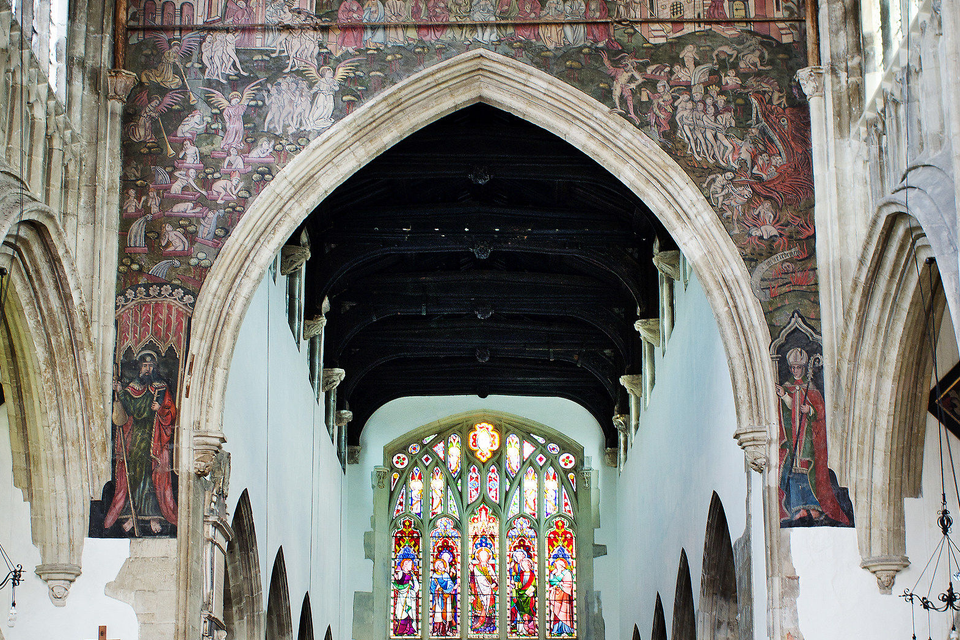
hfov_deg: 31.4
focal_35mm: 64
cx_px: 477
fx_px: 1707
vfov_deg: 21.2
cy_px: 379
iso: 200
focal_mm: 28
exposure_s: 1/40
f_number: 4
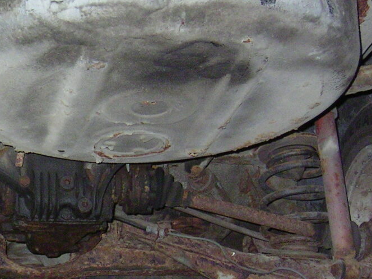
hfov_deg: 17.3
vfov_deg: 13.3
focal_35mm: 111
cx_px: 1
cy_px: 182
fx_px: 1193
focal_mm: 7.6
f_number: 3.4
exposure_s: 1/40.8
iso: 169
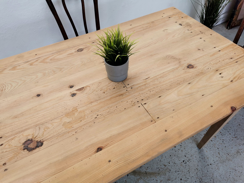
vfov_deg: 51.4
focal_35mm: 27
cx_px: 122
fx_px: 190
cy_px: 92
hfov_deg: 65.3
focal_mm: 5.58
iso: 50
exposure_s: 1/171
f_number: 1.8
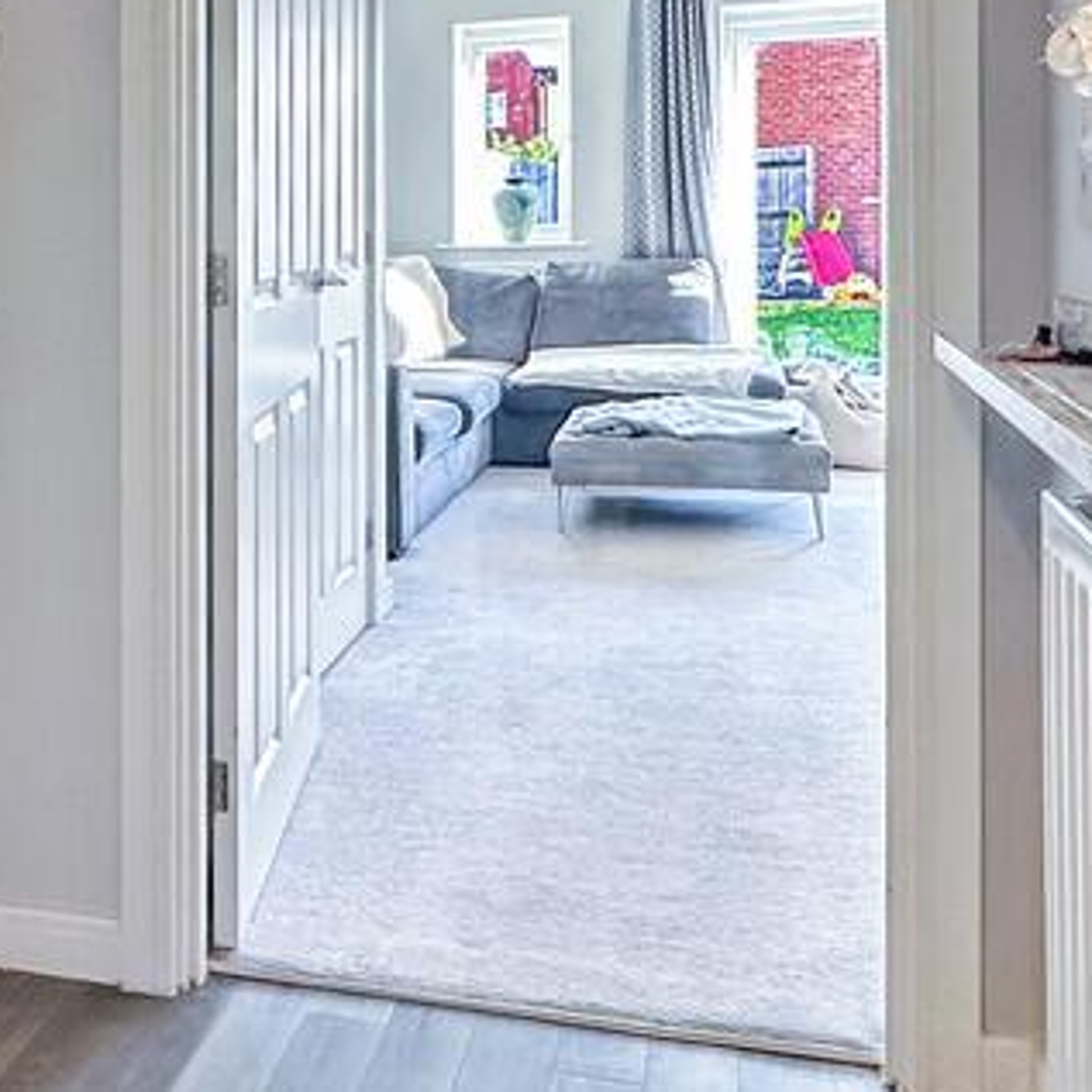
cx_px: 255
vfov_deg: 41.8
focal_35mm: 40
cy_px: 506
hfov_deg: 40.5
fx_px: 1428
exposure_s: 1/100
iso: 250
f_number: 2.2
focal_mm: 2.22
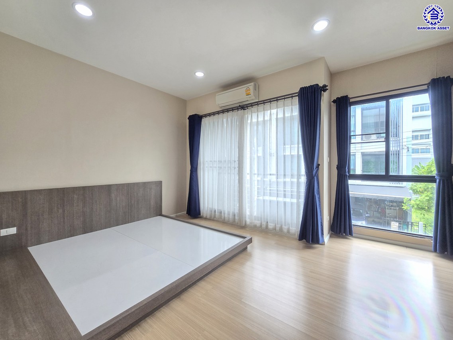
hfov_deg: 106.2
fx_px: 170
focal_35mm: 13
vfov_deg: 89.9
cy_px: 170
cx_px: 226
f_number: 2.2
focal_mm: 2.2
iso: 50
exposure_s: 1/401
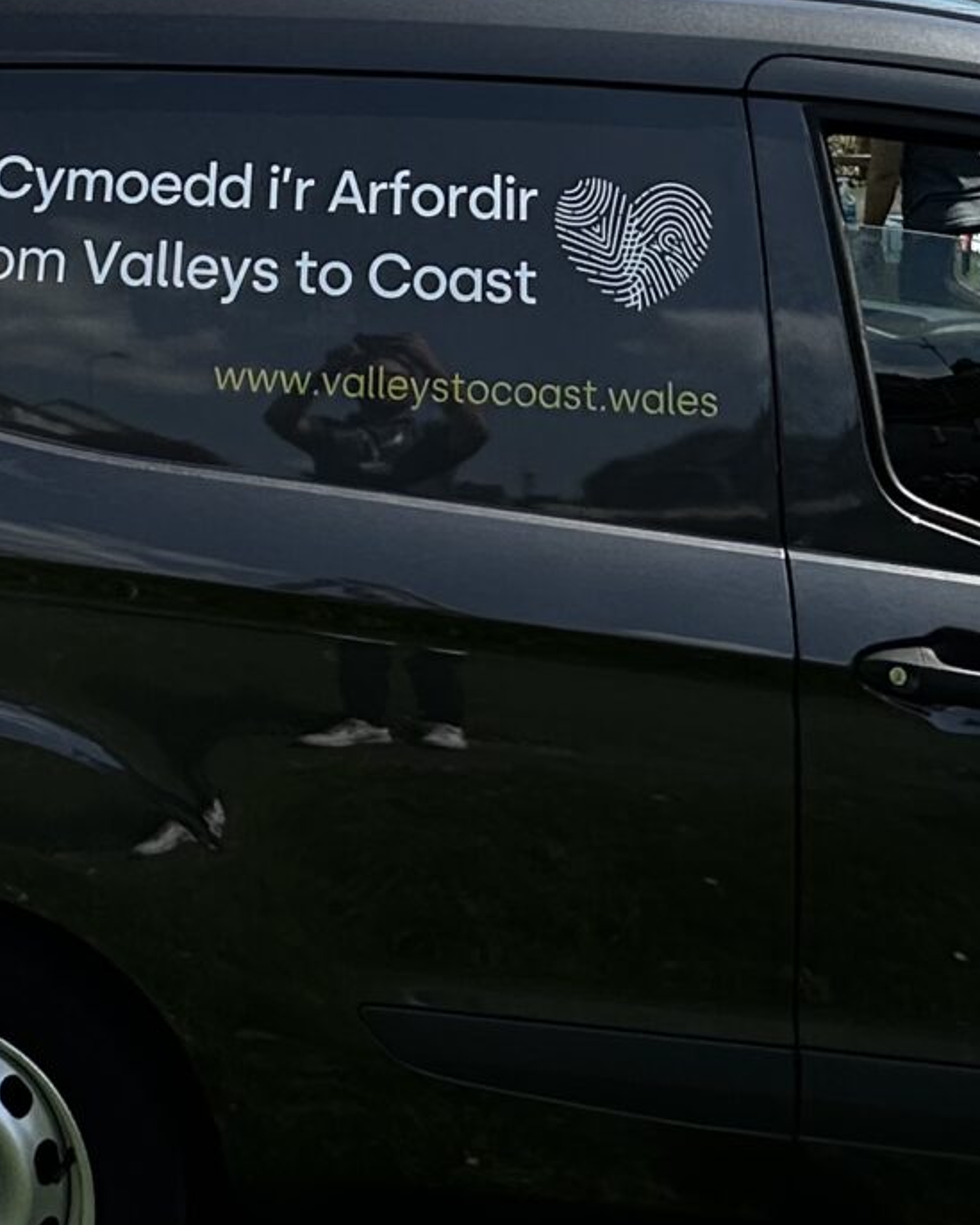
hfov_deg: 29.4
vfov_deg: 30.2
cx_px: 300
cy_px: -311
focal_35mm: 51
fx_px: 1849
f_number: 2.2
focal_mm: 2.22
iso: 50
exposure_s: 1/2882
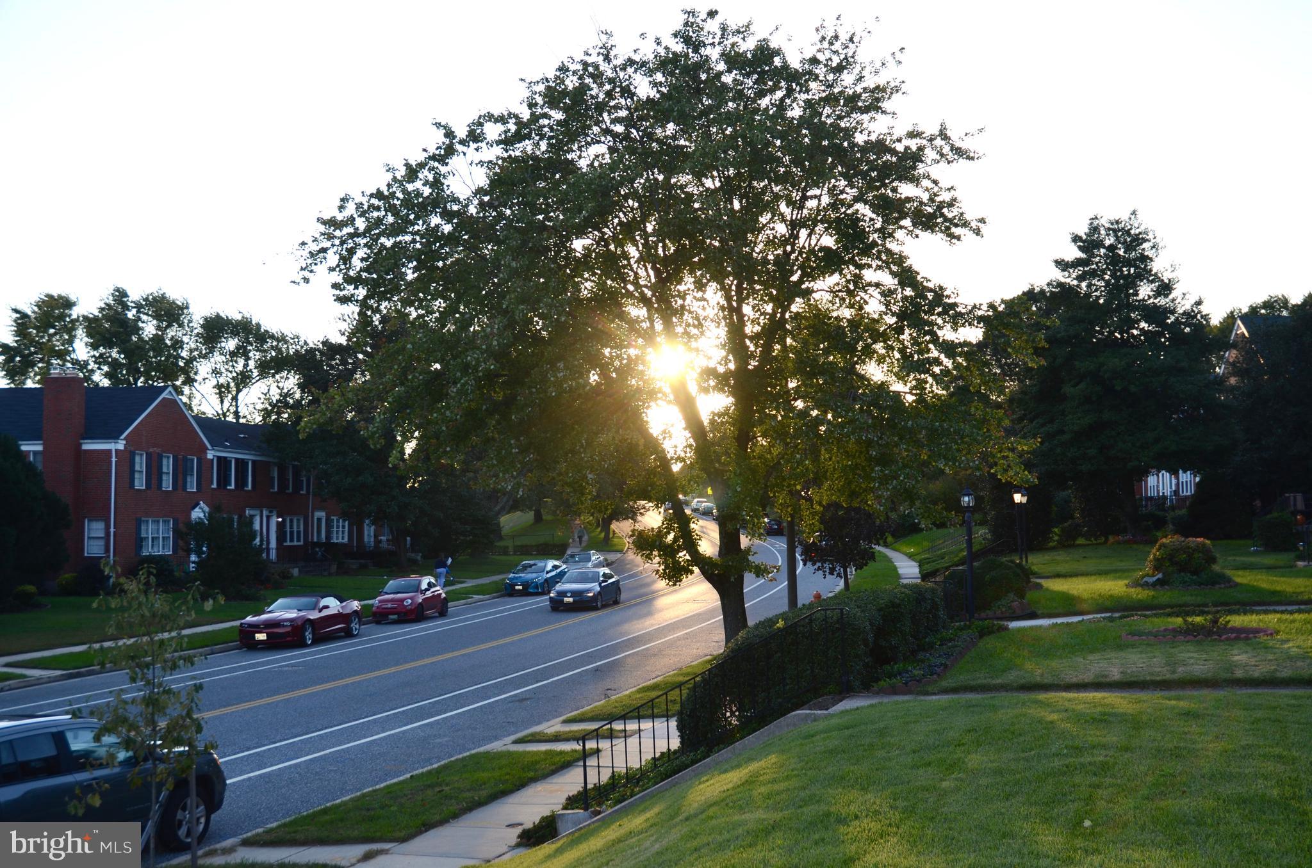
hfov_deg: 51.4
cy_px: 434
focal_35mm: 38
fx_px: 1364
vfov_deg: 35.3
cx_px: 656
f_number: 5
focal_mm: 25
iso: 100
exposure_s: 1/200
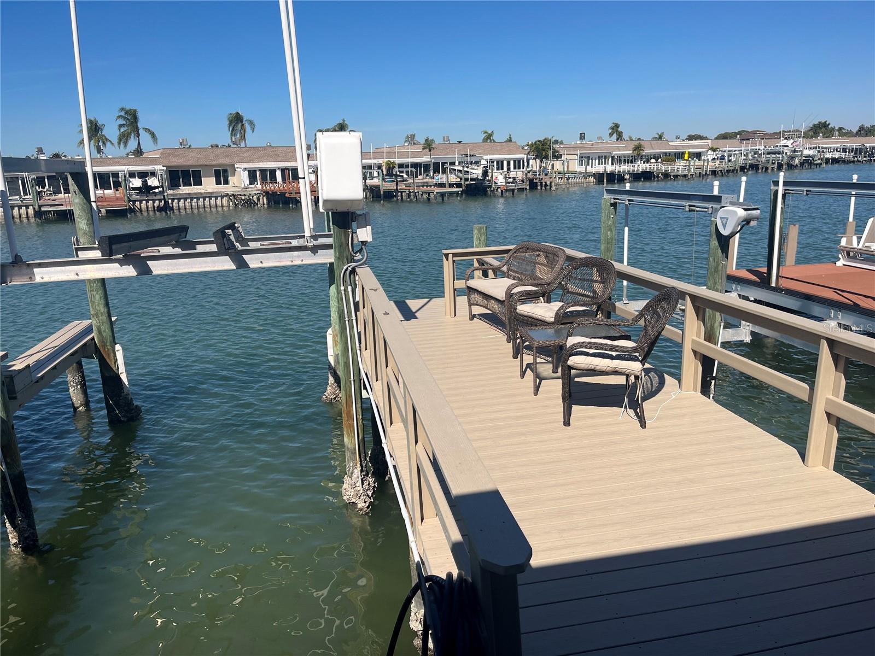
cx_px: 438
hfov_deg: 67.3
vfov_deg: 53.1
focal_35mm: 26
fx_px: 657
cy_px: 328
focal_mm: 5.1
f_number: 1.6
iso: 50
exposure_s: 1/5319
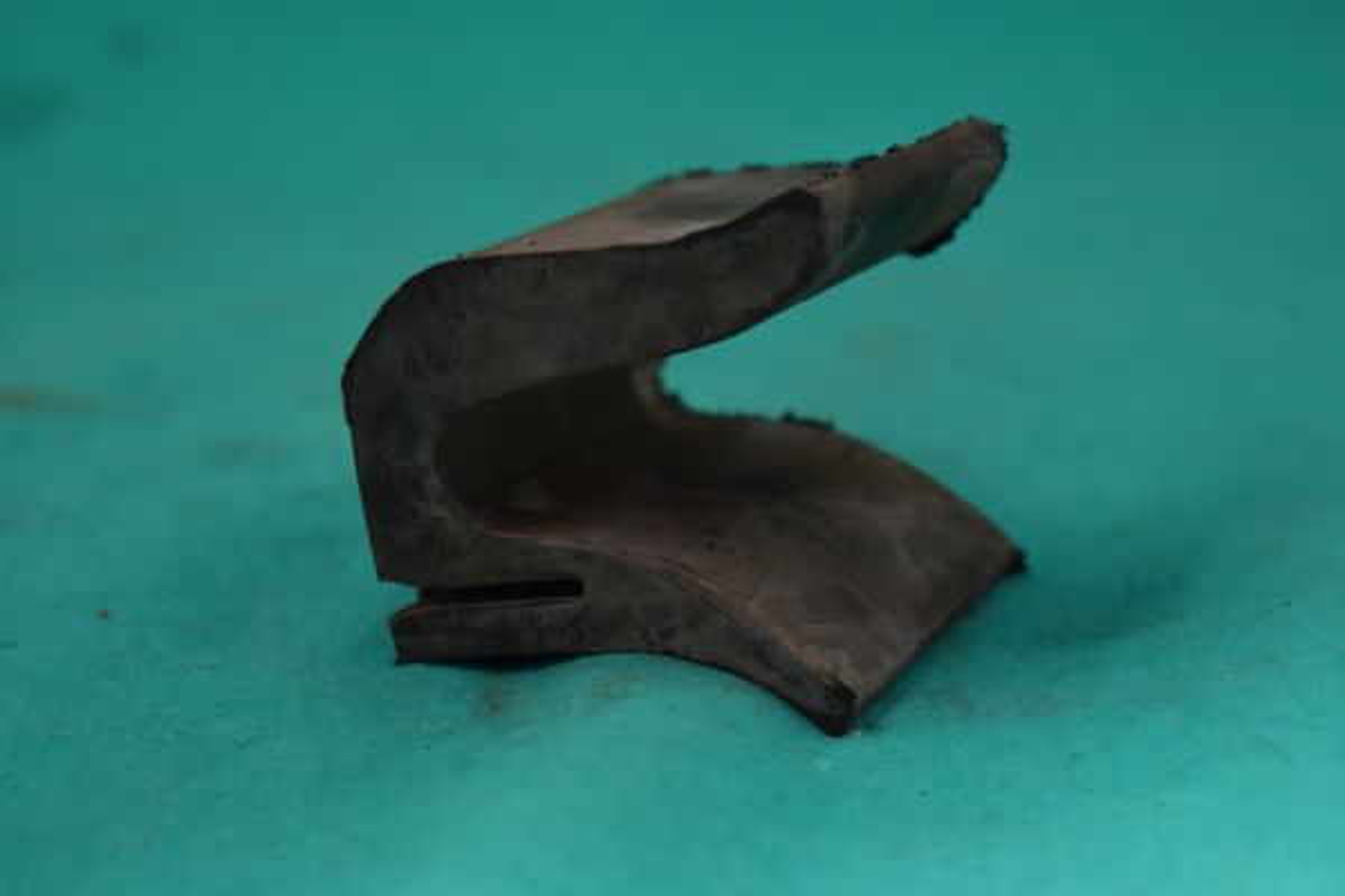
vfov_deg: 16.6
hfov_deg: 24.6
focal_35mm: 82
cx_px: 672
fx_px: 3082
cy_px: 448
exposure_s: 1/60
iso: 720
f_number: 5.6
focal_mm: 55
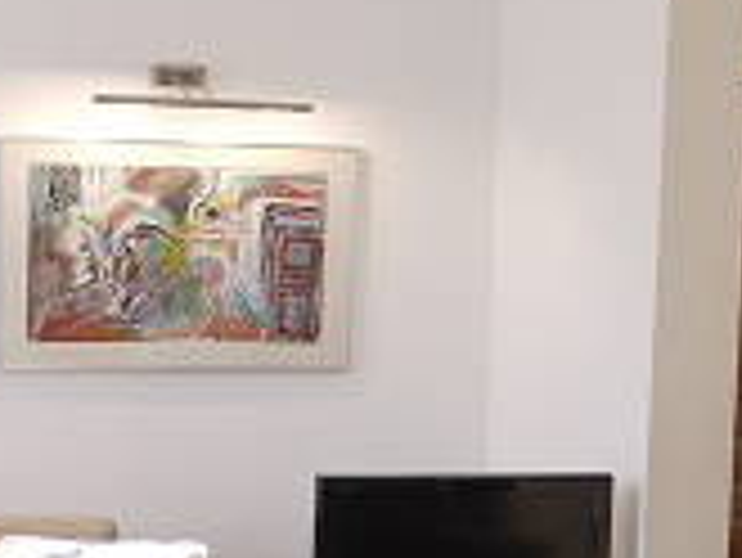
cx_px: 171
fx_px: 1995
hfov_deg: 20.9
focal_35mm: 93
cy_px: 508
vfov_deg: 15.7
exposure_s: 1/50
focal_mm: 18
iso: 400
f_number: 4
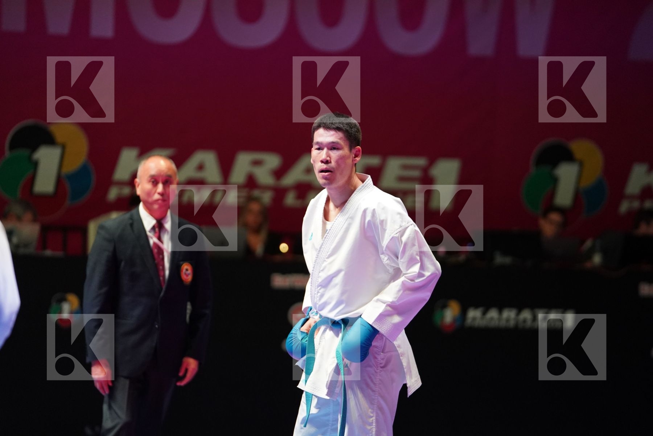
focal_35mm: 187
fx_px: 3392
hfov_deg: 11.0
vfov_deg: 7.3
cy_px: 218
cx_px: 326
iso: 3200
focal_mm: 187
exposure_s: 1/1000
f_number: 2.8
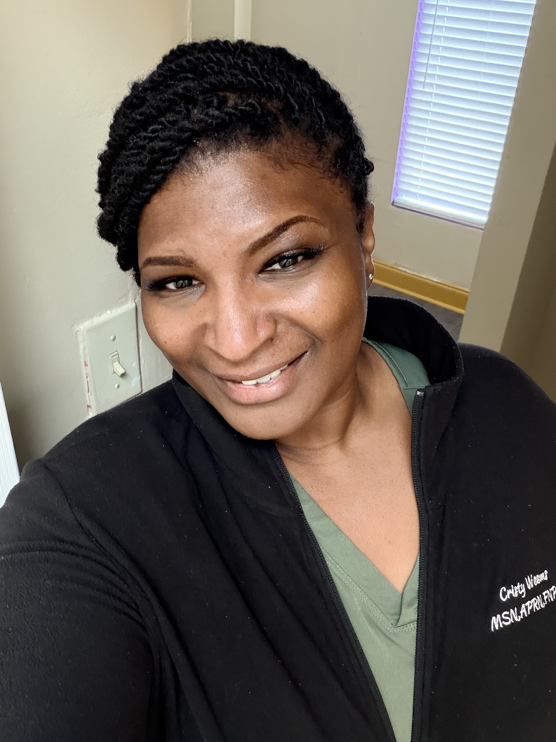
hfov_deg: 46.8
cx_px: 278
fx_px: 642
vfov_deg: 60.0
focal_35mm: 30
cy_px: 371
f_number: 1.9
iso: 320
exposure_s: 1/40
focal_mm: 2.71
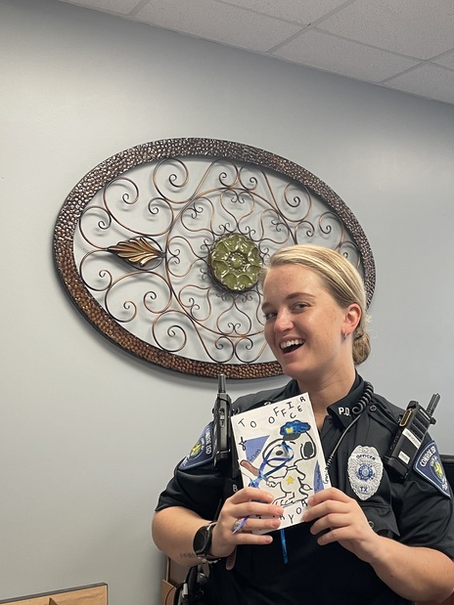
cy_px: 398
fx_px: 752
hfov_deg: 33.1
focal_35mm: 43
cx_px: 320
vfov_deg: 43.3
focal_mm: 4.2
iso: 125
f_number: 1.6
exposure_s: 1/60
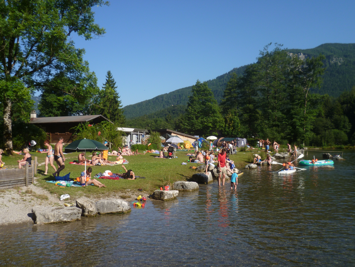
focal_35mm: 34
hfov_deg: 54.0
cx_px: 178
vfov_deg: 41.8
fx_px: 349
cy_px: 134
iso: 80
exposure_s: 1/1000
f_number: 3.2
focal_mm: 6.1
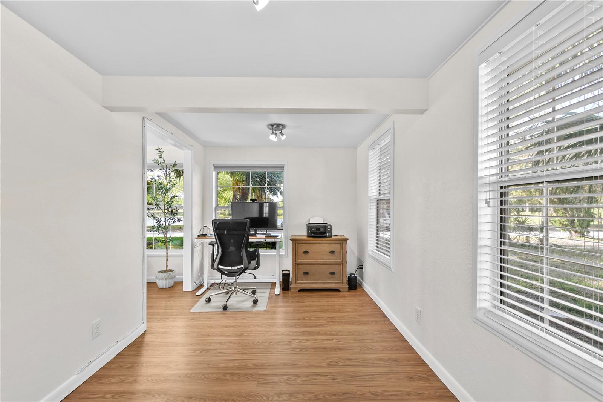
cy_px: 201
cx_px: 302
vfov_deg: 77.3
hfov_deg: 100.4
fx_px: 251
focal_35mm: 15
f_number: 7.1
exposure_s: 1/13
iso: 100
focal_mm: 10
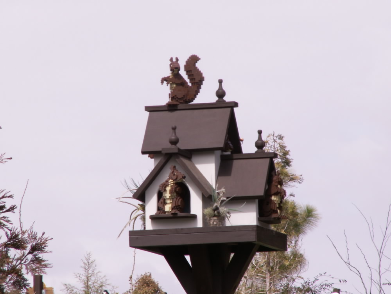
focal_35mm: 313
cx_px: 196
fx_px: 3535
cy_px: 147
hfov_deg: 6.3
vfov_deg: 4.7
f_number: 8
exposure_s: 1/200
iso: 50
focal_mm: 51.9
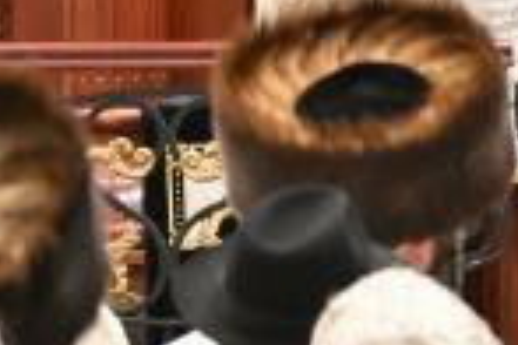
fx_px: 10489
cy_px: -169
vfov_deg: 1.9
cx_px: 1575
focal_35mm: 729
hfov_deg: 2.8
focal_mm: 70
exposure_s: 1/640
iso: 640
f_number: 2.8
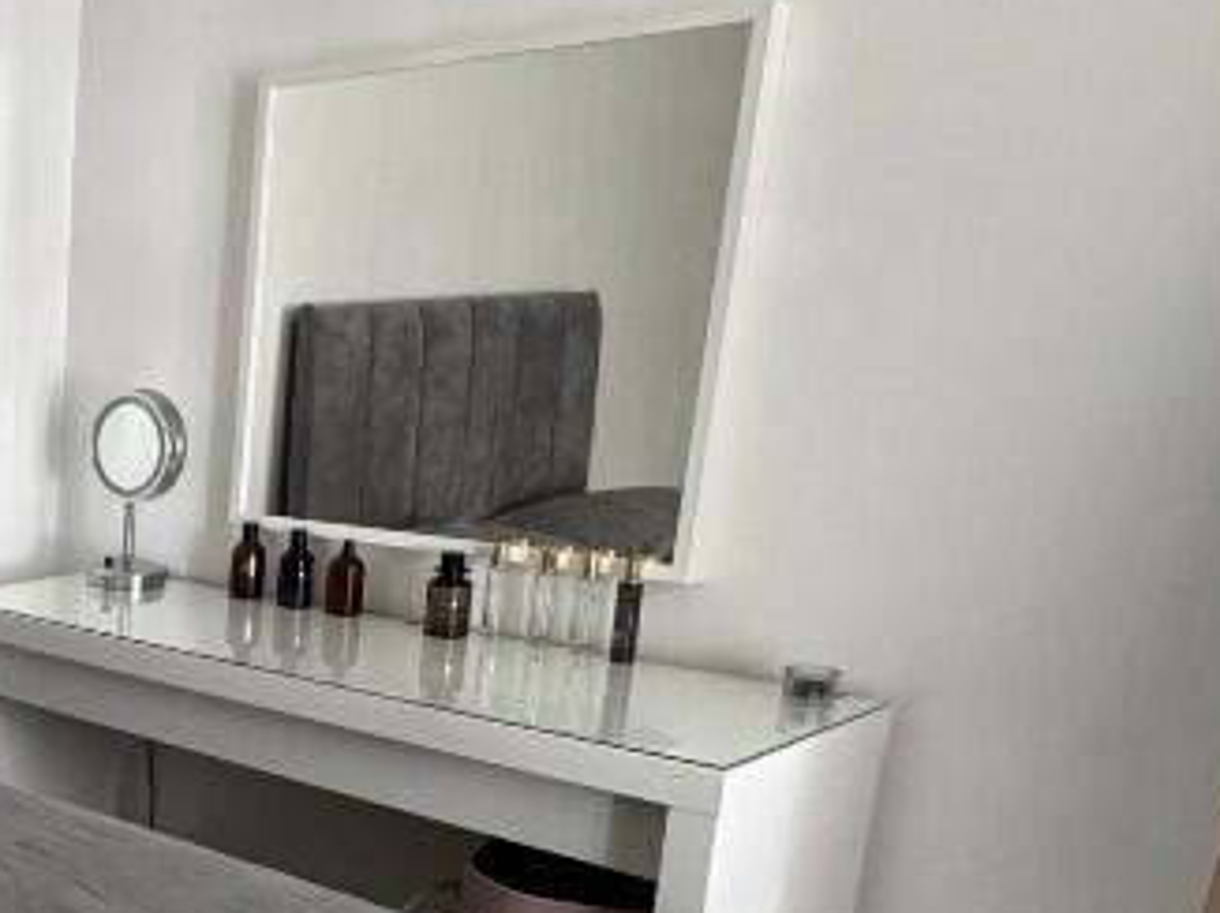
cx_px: -344
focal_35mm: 44
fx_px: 1550
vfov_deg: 32.2
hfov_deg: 32.7
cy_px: 696
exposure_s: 1/50
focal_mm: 2.22
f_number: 2.2
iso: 320
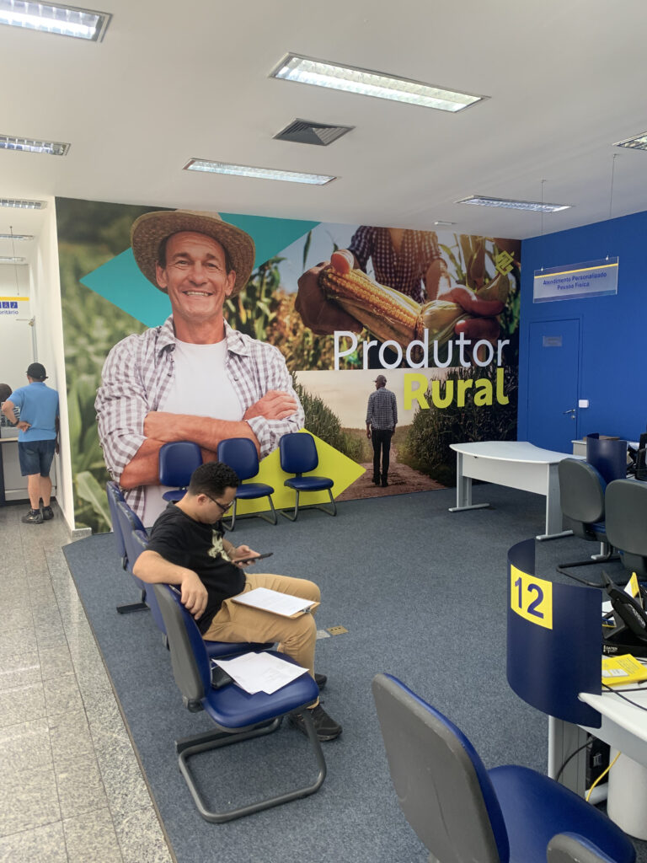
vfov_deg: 67.3
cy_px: 432
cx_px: 324
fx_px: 648
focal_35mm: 26
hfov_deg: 53.1
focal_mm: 4.25
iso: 100
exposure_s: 1/60
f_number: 1.8
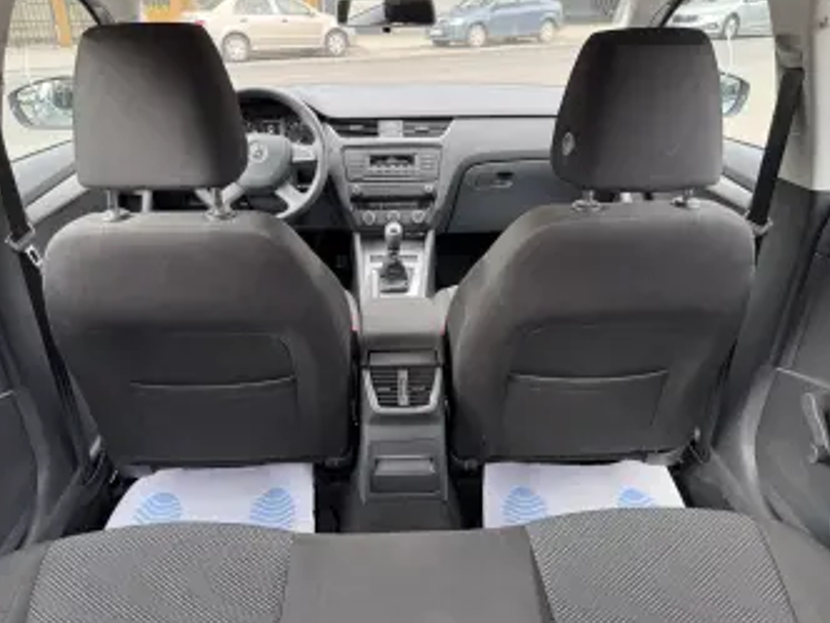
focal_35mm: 26
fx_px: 623
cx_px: 400
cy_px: 293
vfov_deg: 53.0
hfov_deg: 67.3
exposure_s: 1/121
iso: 125
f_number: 1.78
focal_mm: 6.76
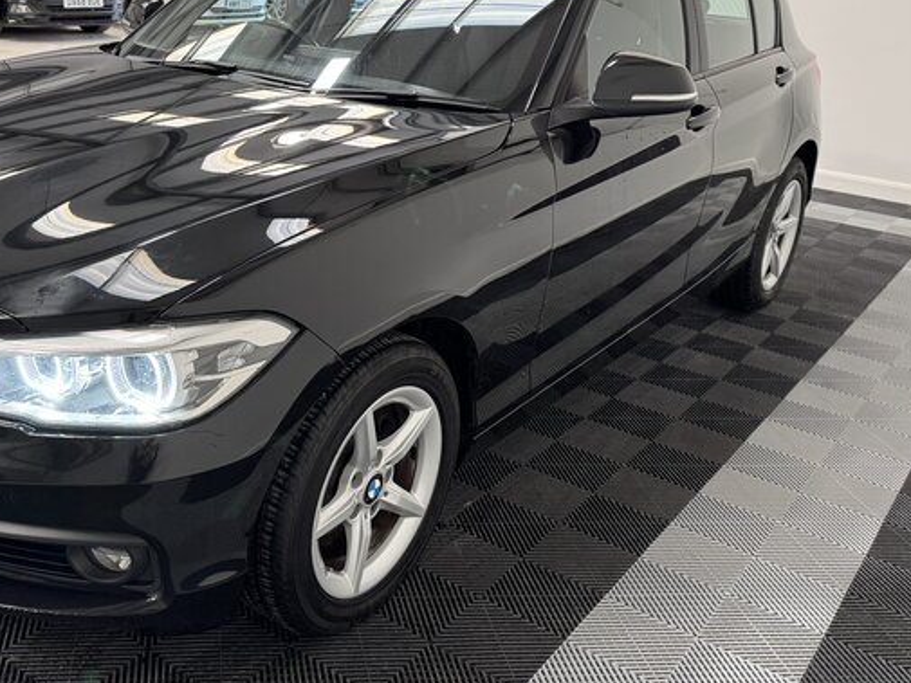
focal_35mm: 38
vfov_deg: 37.7
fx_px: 1000
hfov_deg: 48.0
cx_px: 289
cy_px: 294
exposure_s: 1/61
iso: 200
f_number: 1.78
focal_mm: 6.76
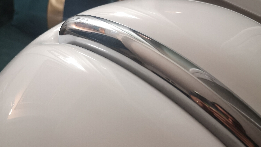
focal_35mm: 40
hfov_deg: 50.5
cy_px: 101
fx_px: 277
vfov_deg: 29.4
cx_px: 131
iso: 250
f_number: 1.8
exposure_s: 1/33.3
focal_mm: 3.95
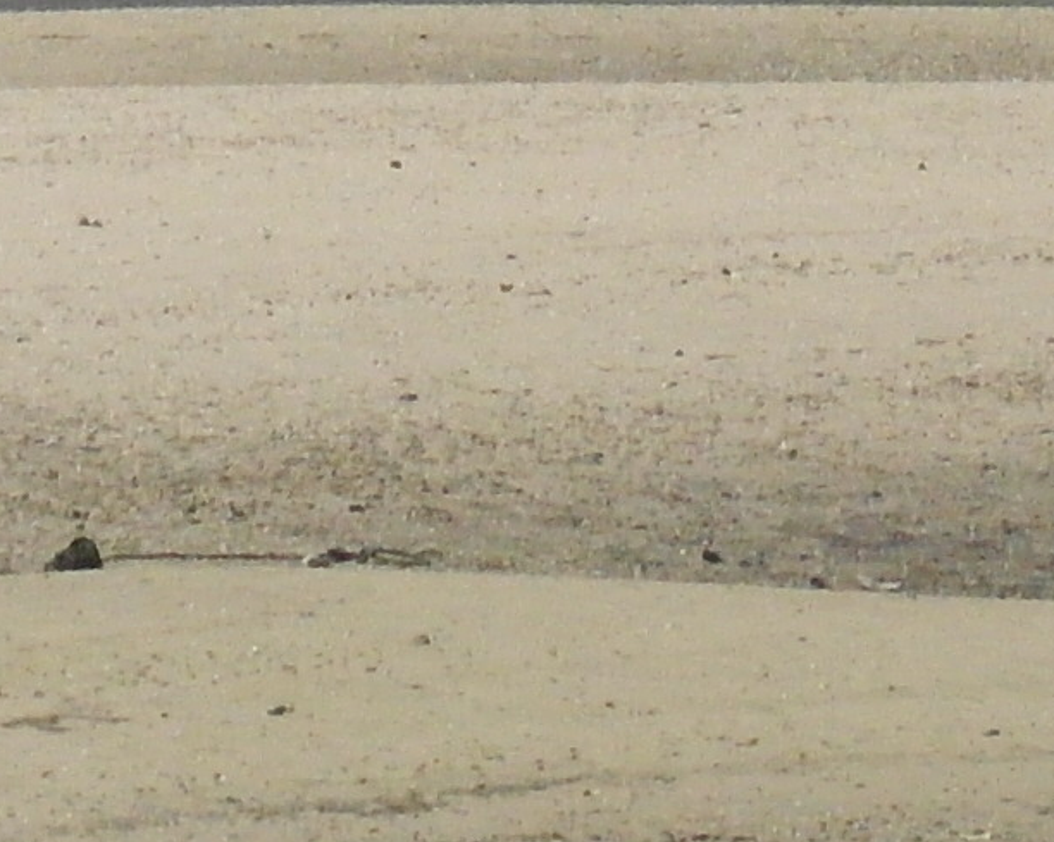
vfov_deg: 3.5
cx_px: 515
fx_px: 13875
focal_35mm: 445
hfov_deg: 4.4
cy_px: -765
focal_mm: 35
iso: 1600
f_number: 8
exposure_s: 1/4000
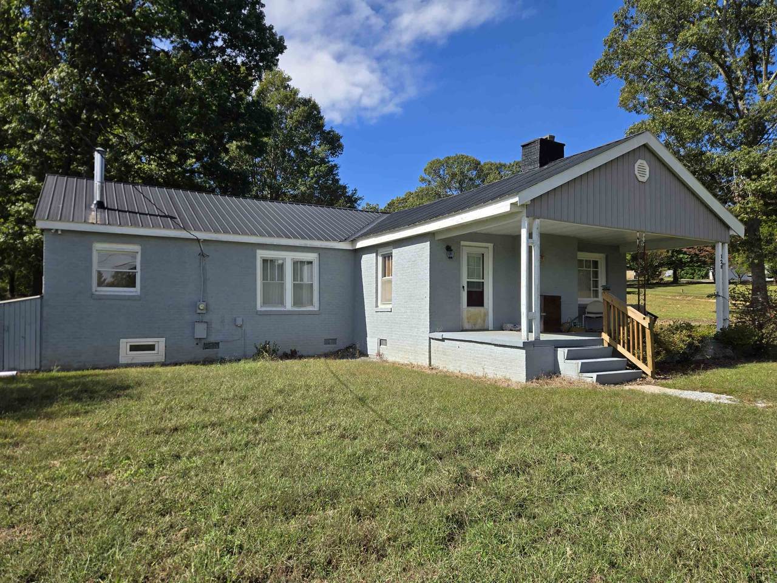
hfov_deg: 73.9
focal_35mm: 23
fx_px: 516
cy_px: 292
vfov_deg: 58.9
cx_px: 388
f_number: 1.8
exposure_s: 1/1484
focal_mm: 5.4
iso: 25
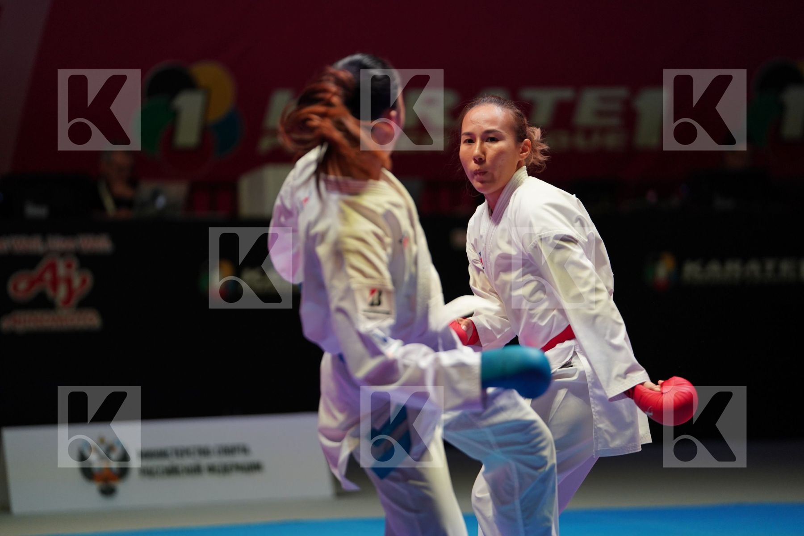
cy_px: 268
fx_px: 3975
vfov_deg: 7.7
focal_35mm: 178
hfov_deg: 11.5
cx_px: 402
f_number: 2.8
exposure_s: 1/1000
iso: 1600
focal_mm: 178
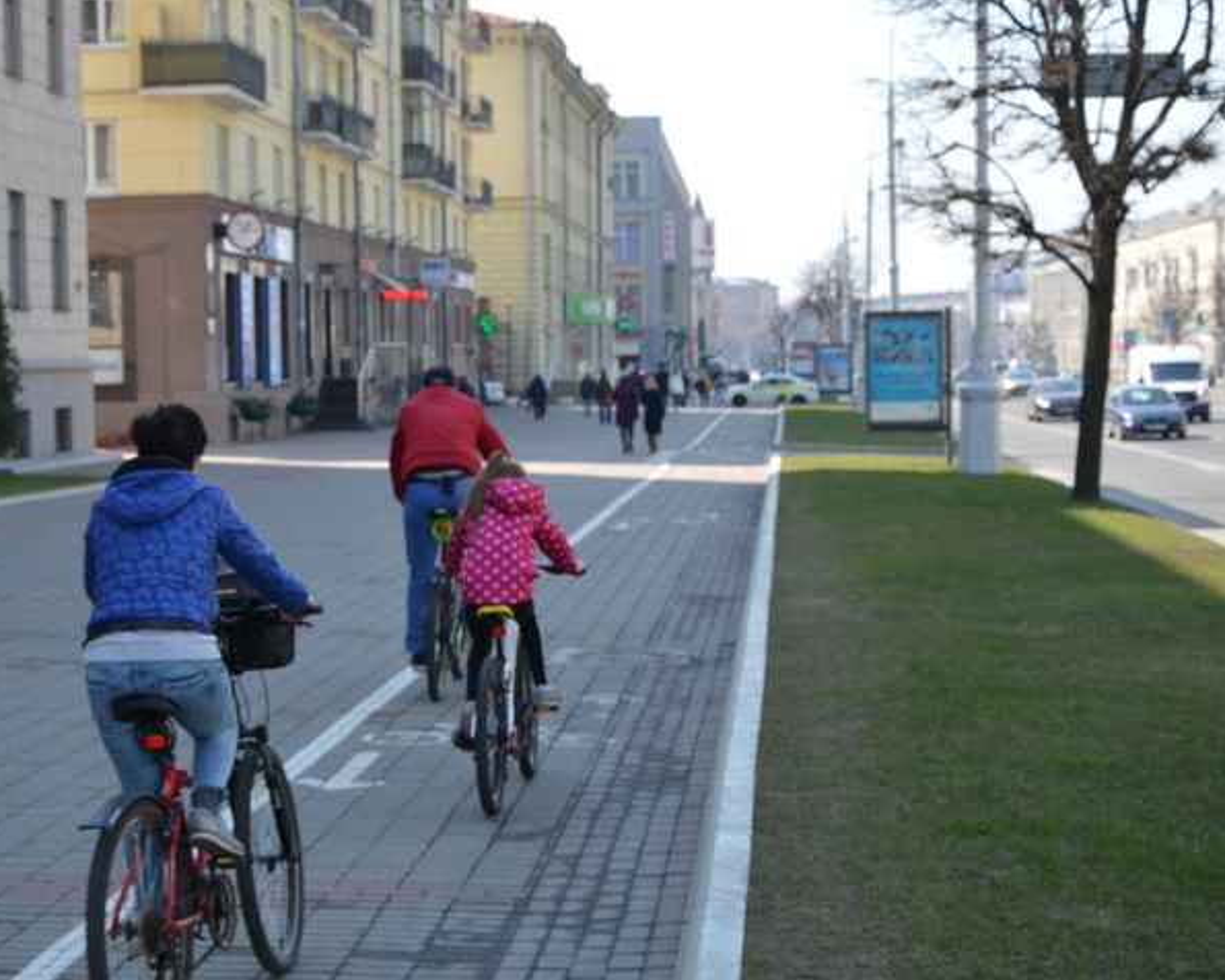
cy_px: 494
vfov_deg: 19.8
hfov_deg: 24.5
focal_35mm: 78
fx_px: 2812
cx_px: 478
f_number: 8
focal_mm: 45
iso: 200
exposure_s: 1/250
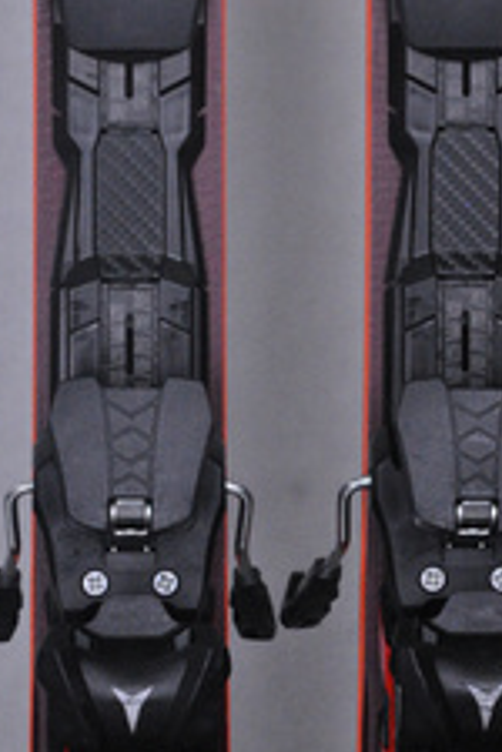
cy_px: 264
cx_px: 289
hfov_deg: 6.5
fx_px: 4392
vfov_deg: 9.8
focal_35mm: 210
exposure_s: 1/125
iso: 3200
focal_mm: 70
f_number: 9.5
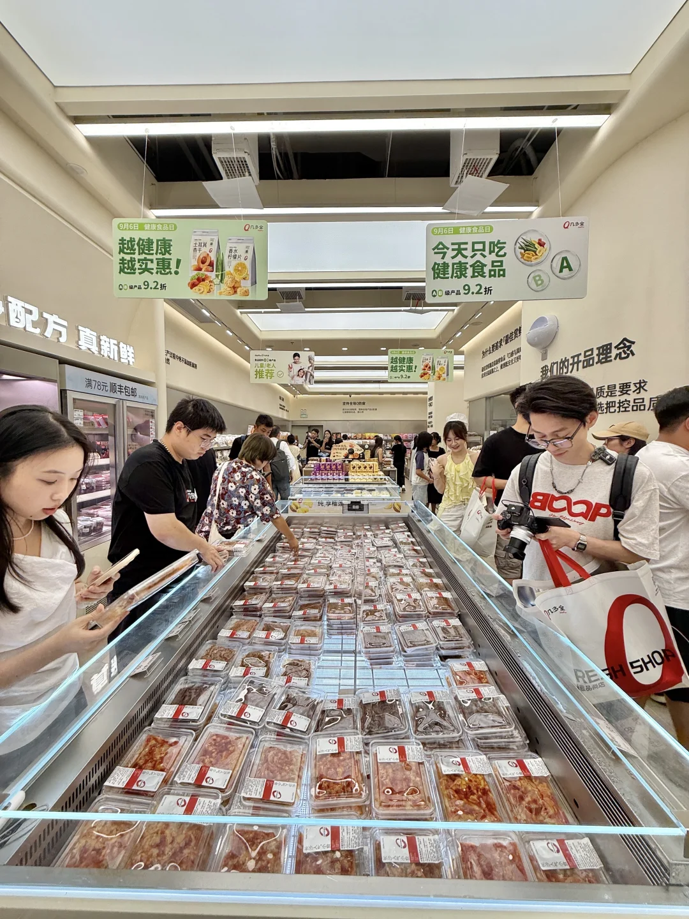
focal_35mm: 14
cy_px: 460
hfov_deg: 85.7
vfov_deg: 102.1
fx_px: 372
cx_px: 344
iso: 50
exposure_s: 1/152
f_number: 2.2
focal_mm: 2.22
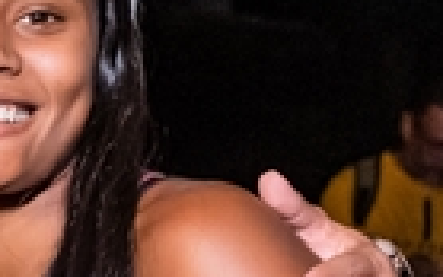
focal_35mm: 196
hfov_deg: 10.5
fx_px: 2367
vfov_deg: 6.7
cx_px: -139
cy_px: 306
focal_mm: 24
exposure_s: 1/320
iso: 2500
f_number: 2.8
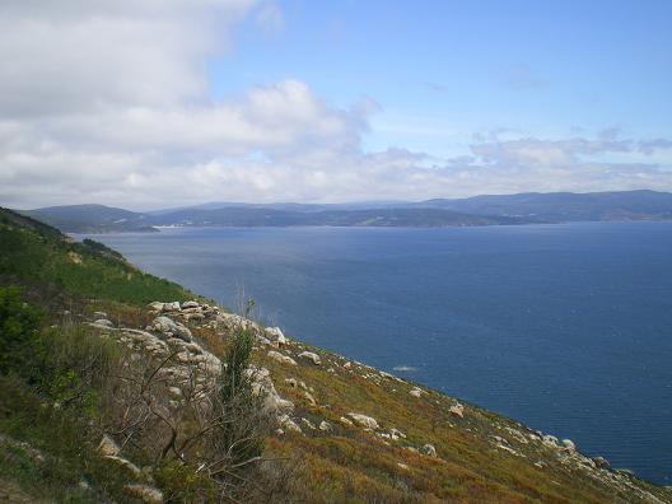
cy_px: 252
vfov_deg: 37.7
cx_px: 336
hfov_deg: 49.0
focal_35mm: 38
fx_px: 738
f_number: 4.6
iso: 64
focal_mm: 6.3
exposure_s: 1/400
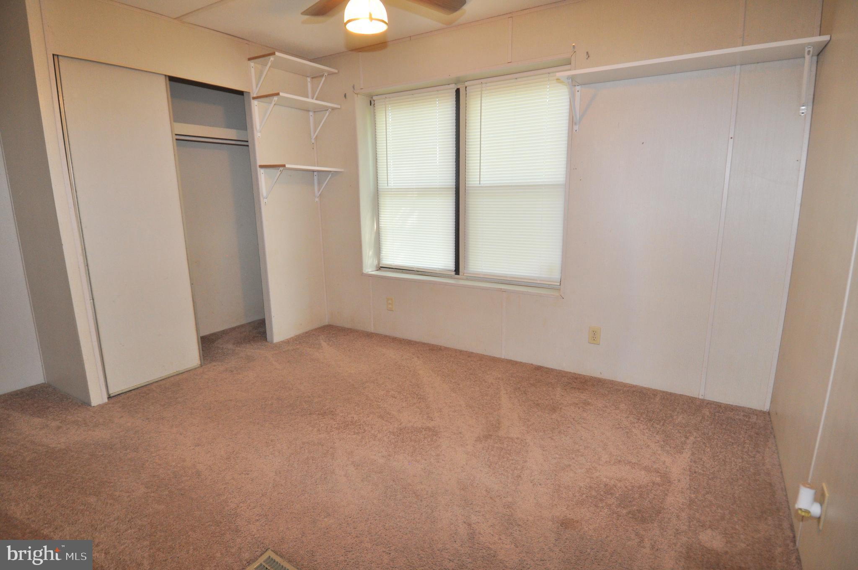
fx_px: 428
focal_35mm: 18
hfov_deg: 90.1
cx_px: 429
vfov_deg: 67.2
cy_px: 285
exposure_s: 1/60
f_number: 4
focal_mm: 12
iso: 720
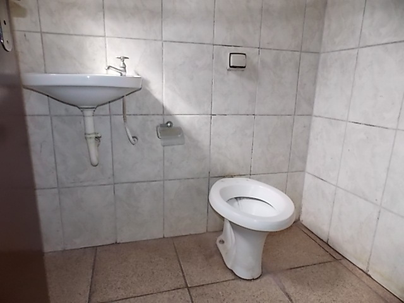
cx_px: 202
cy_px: 152
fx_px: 268
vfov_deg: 58.9
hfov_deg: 73.9
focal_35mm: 23
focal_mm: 4
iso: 200
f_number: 3.1
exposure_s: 1/30
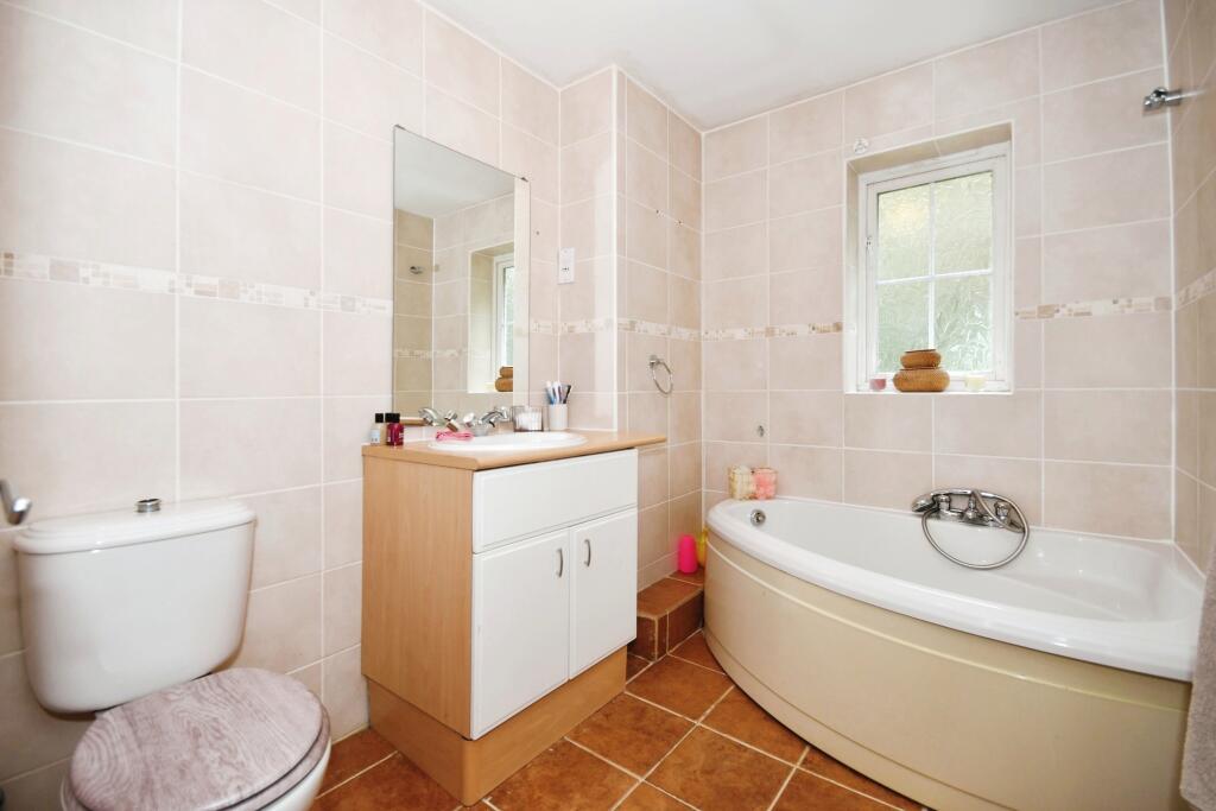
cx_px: 608
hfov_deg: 100.4
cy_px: 406
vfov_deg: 77.3
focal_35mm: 15
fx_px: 507
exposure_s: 1/60
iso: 400
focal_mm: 10
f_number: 8
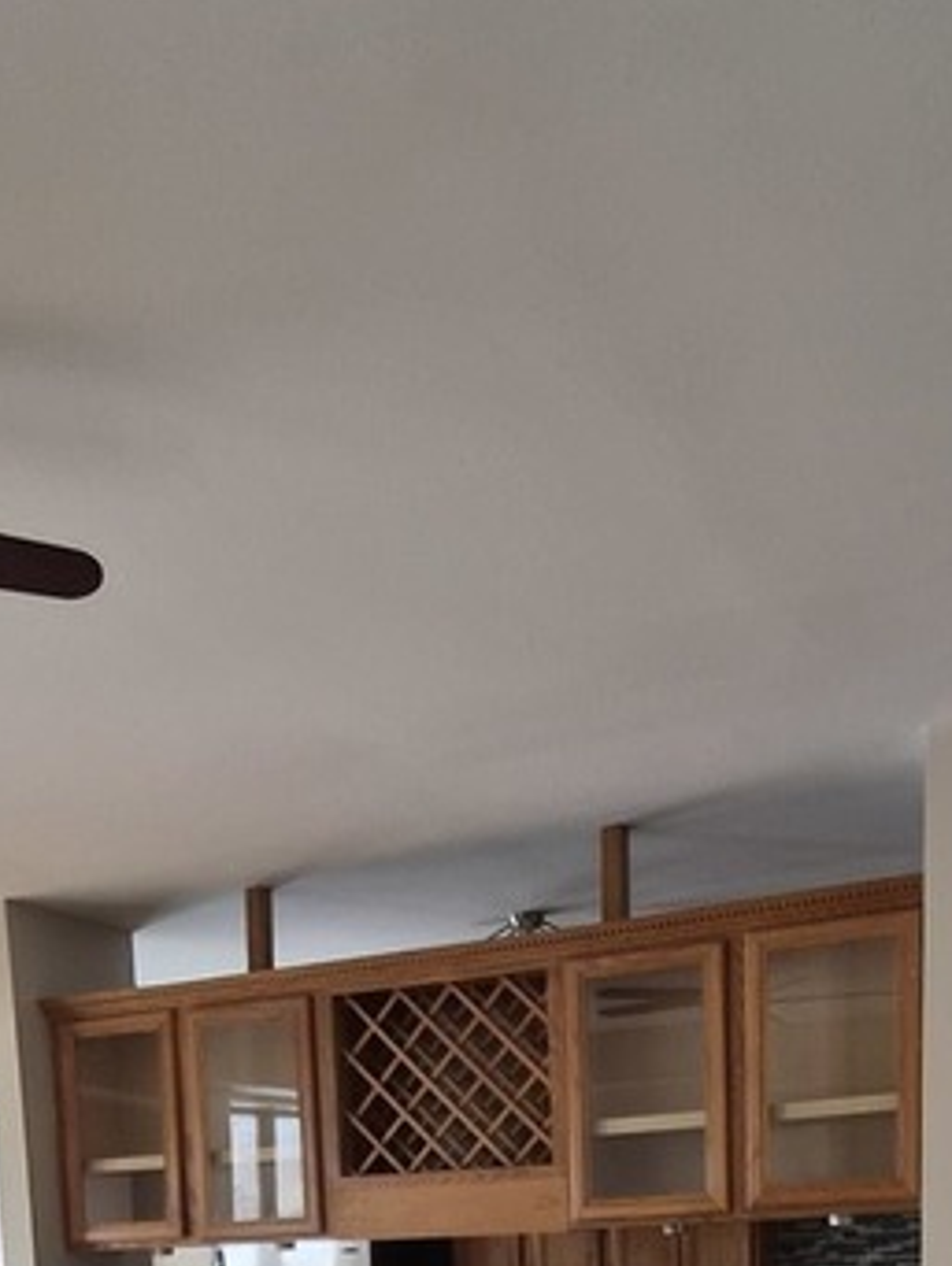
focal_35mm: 41
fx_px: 1502
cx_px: 389
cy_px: 1499
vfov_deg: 36.1
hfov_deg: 35.1
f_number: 2.2
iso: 100
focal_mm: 1.7
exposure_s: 1/60
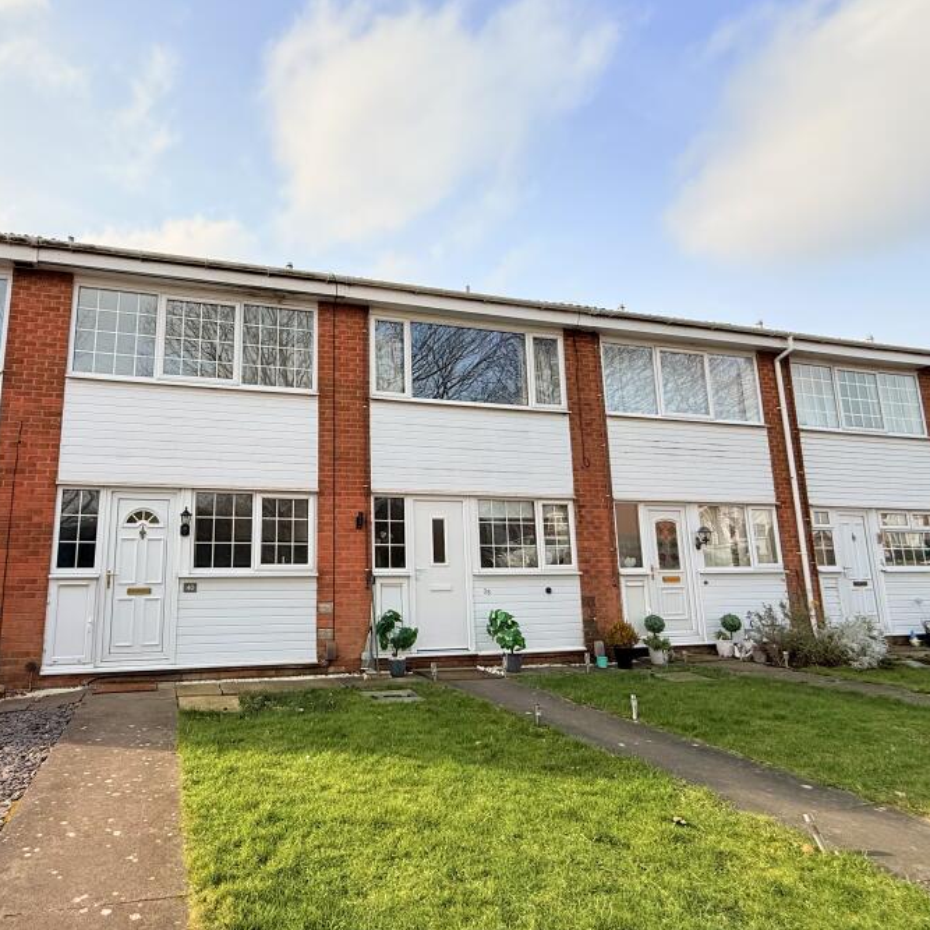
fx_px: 578
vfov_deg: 77.6
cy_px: 443
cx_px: 305
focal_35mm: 19
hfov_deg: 75.1
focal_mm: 2.22
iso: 50
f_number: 2.2
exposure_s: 1/1145
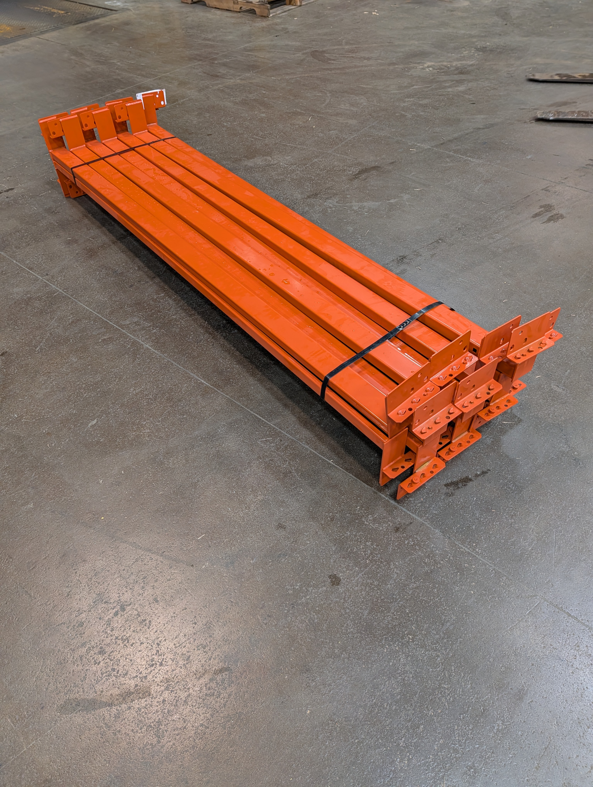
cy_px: 394
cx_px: 296
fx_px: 547
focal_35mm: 24
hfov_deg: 56.9
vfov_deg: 71.5
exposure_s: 1/23.8
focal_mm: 6.9
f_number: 1.68
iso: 148
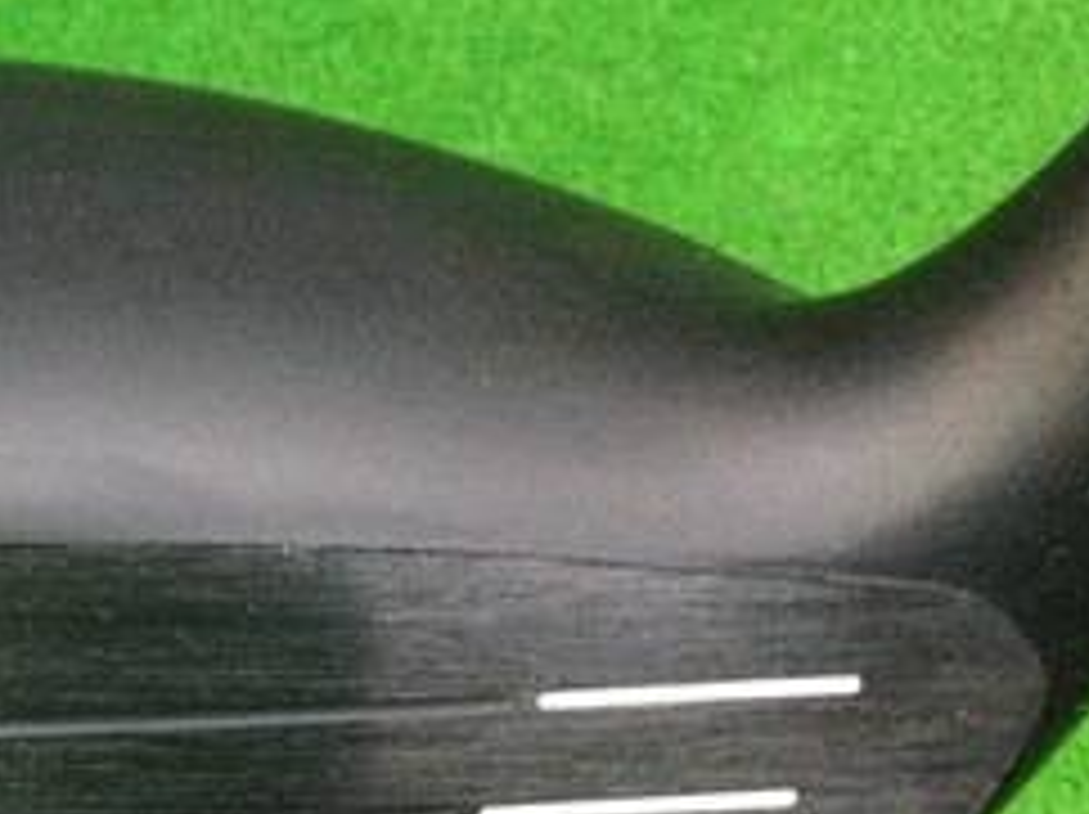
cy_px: 711
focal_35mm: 82
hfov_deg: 21.9
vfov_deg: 17.7
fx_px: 2577
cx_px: -256
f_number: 2.4
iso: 200
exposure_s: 1/30
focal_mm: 3.3
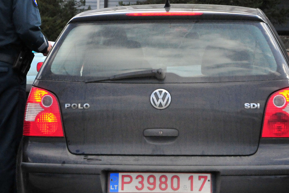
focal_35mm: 152
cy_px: 33
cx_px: 83
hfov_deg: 13.5
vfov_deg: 9.0
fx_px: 1220
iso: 1250
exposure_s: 1/2500
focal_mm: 50
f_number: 5
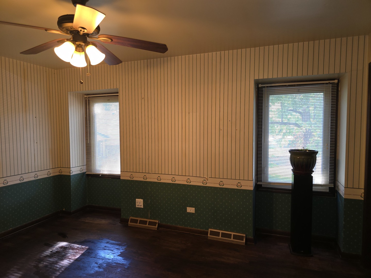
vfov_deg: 58.9
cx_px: 186
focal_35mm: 23
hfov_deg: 73.9
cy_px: 139
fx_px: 247
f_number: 1.7
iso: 100
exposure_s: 1/60
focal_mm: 6.3
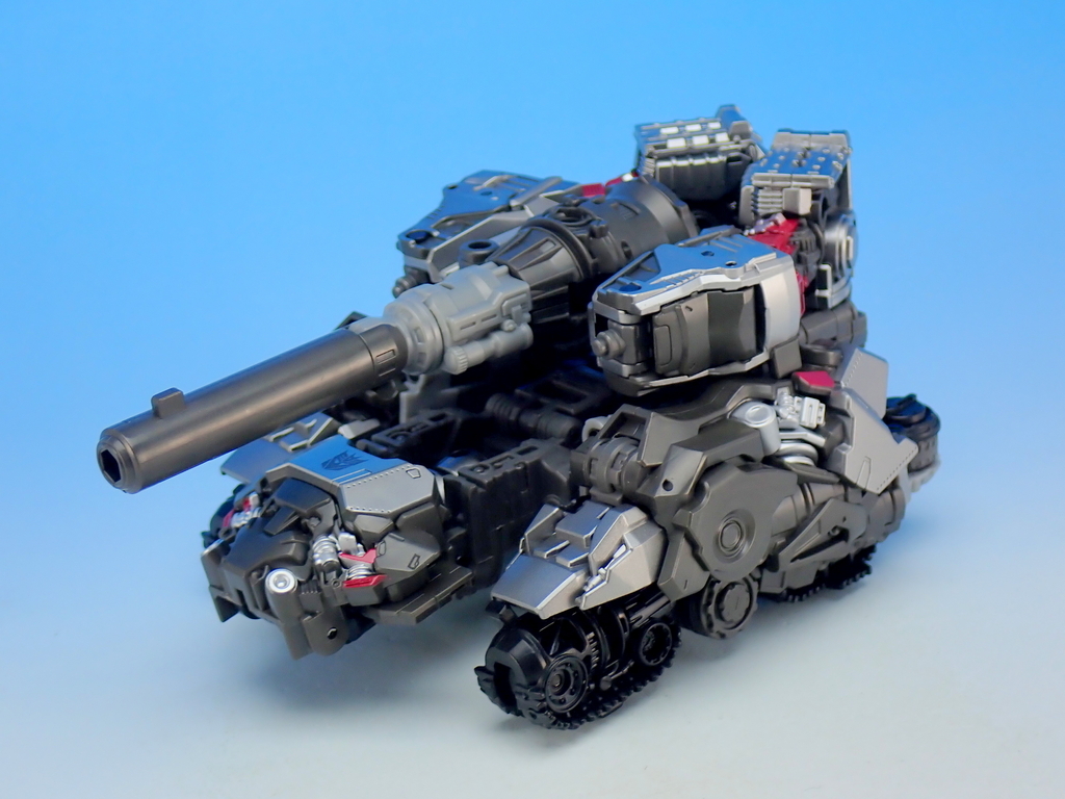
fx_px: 2369
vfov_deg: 19.1
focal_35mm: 77
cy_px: 400
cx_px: 532
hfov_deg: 25.3
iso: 100
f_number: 4.1
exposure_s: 1/13
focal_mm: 13.65
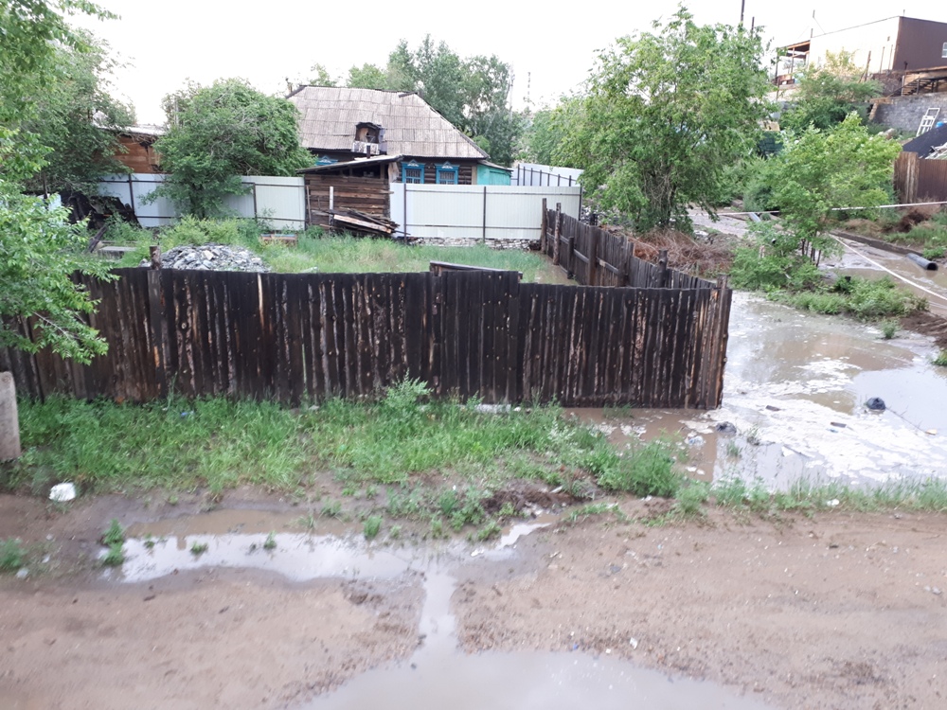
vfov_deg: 51.4
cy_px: 355
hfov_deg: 65.3
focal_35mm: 27
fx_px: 739
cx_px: 474
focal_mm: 3.6
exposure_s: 1/33
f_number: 1.9
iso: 100
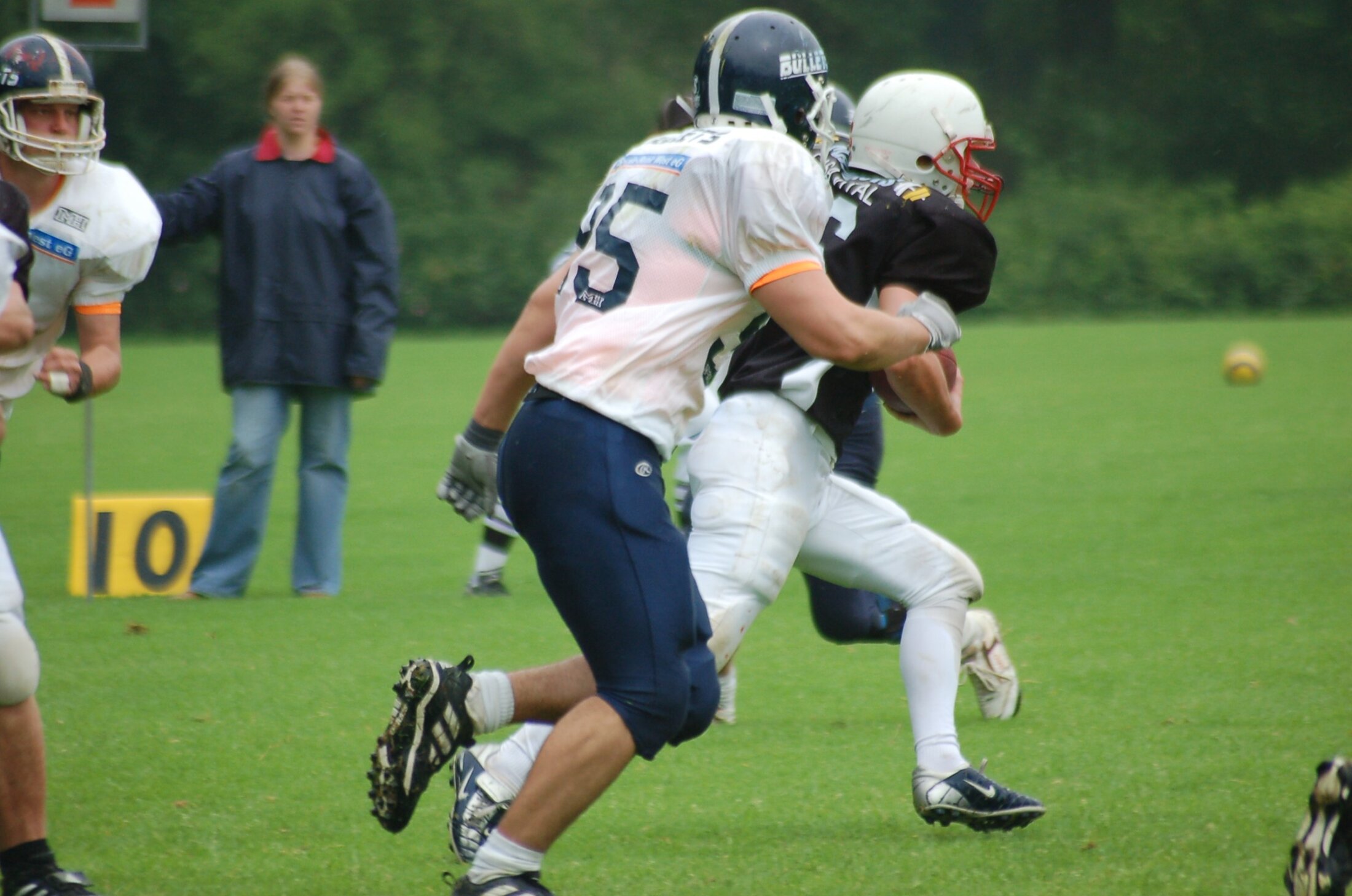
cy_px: 448
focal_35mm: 450
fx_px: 16868
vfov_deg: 3.0
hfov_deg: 4.6
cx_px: 676
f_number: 5.6
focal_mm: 300
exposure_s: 1/500
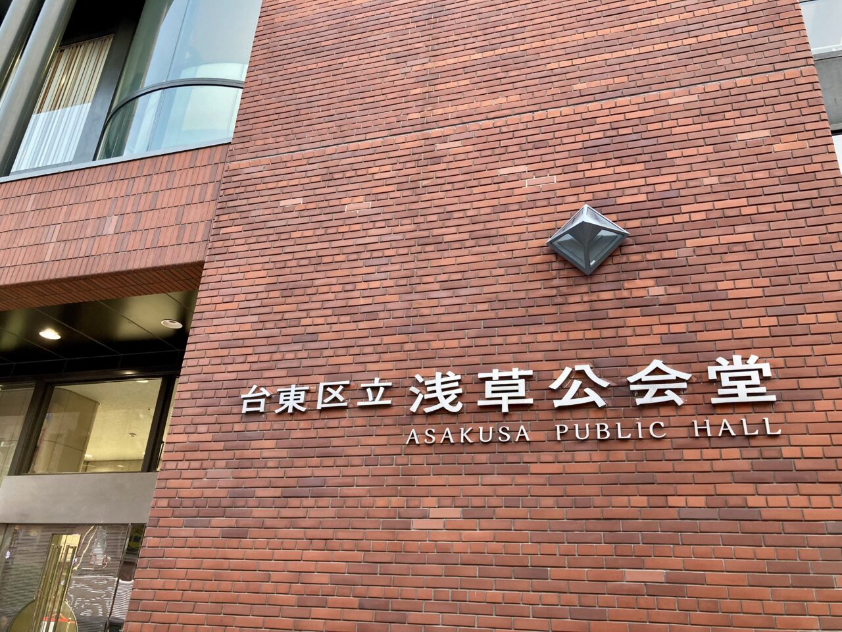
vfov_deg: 49.7
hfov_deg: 63.4
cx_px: 421
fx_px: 681
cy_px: 316
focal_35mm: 28
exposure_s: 1/60
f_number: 1.8
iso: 100
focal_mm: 3.99
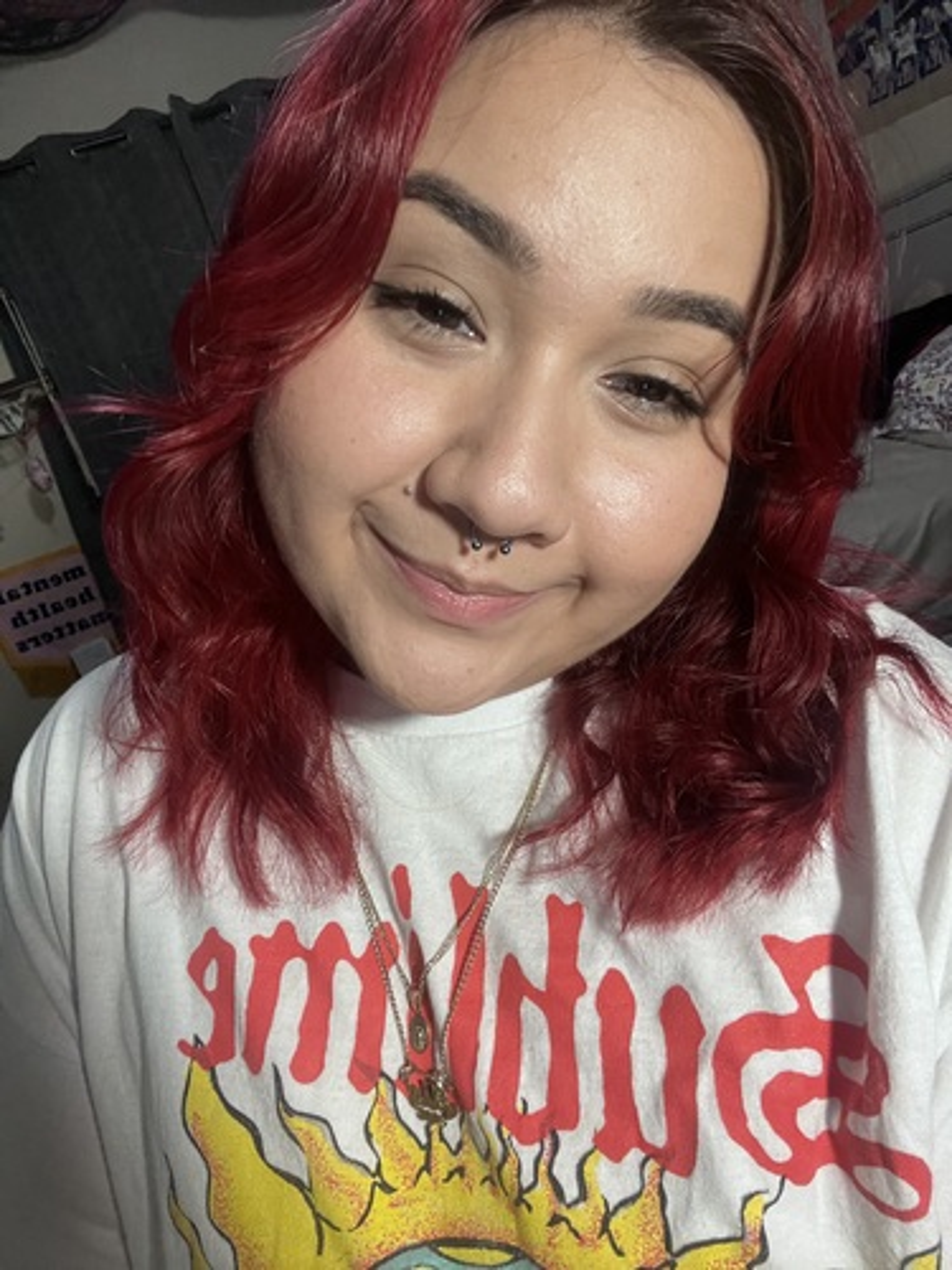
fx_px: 843
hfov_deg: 58.9
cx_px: 476
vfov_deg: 73.9
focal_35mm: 23
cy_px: 635
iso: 250
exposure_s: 1/40
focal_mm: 2.71
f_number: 2.2
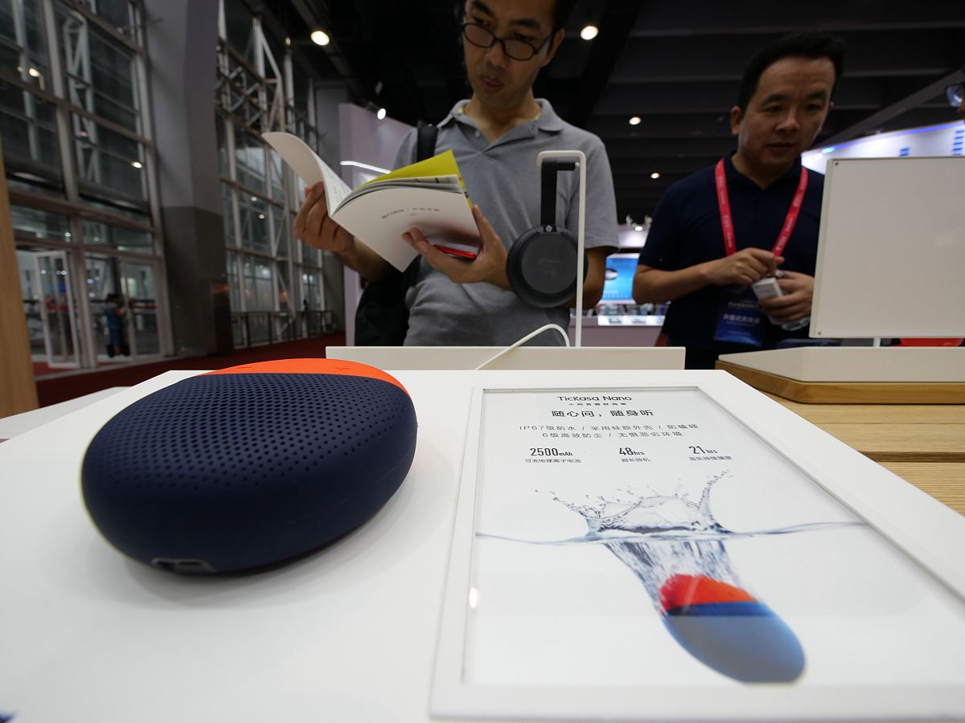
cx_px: 482
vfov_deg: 85.7
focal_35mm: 14
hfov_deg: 102.1
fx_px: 390
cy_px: 362
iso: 200
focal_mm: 7
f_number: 4.5
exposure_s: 1/60
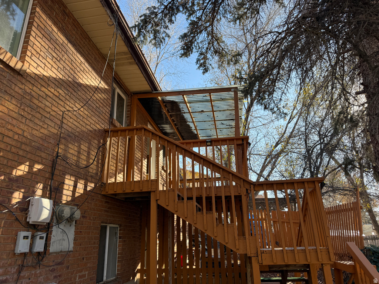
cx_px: 190
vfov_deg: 56.8
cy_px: 142
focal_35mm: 24
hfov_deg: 71.6
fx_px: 263
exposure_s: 1/683
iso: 80
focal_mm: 6.76
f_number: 1.78
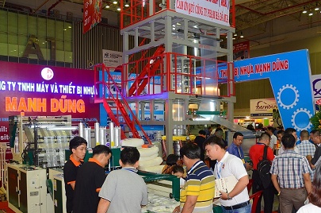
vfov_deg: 35.7
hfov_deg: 51.9
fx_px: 329
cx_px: 174
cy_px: 125
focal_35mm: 37
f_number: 4.5
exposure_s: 1/80
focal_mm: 20
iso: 640
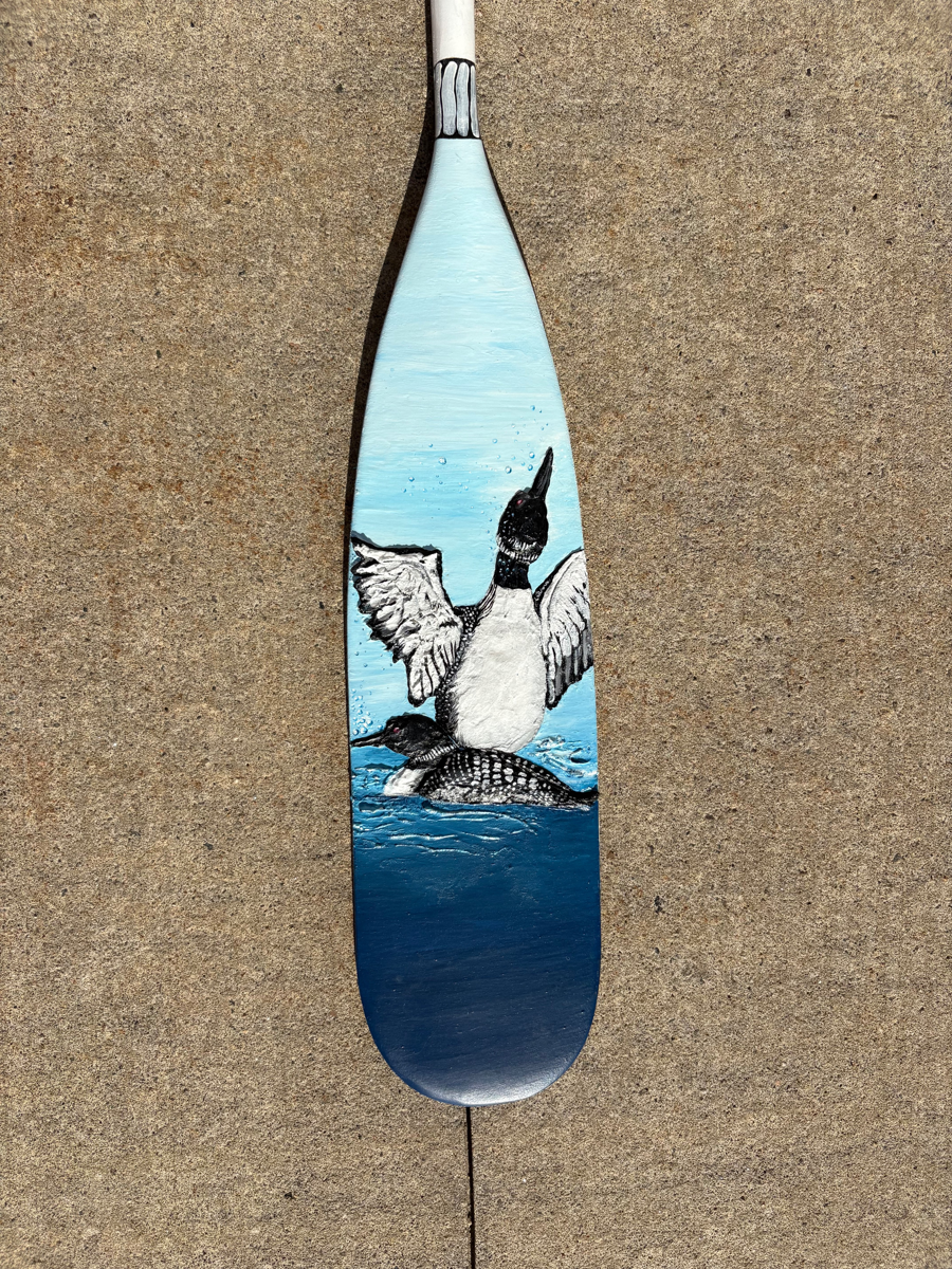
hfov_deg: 53.1
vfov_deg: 67.3
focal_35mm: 26
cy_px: 634
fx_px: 953
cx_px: 476
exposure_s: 1/5814
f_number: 1.6
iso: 50
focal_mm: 5.96
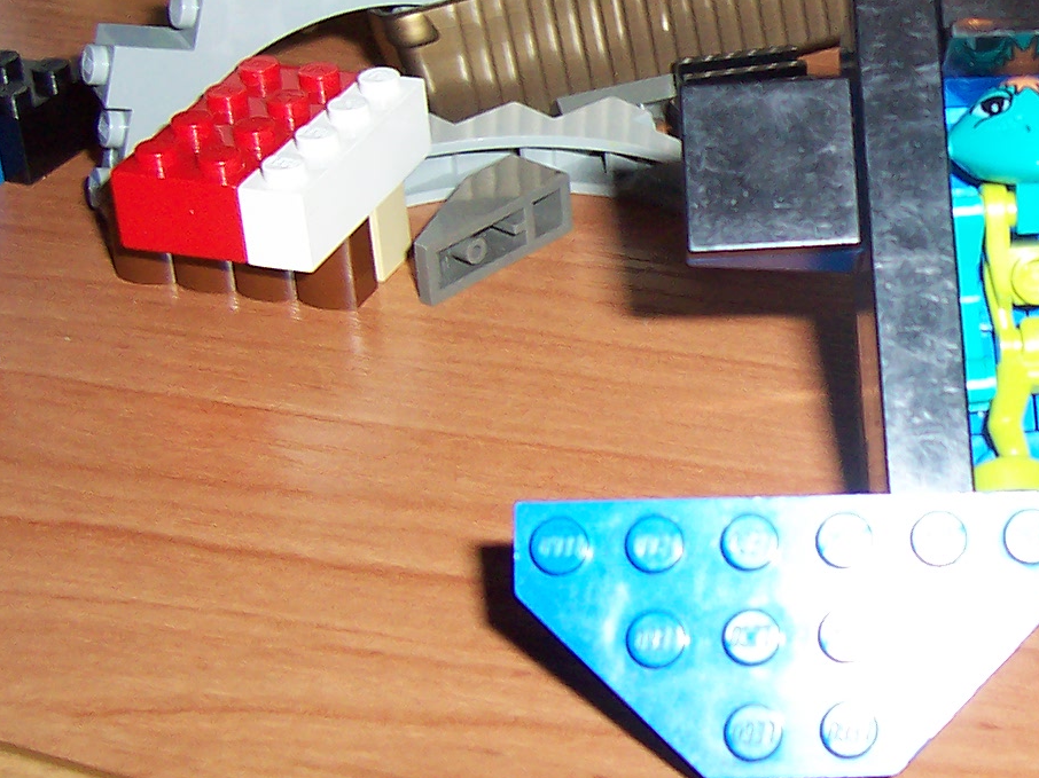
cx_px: 1117
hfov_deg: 22.4
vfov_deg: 17.8
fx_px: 2491
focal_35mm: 83
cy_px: 328
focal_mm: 5.6
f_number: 2.8
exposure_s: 1/60
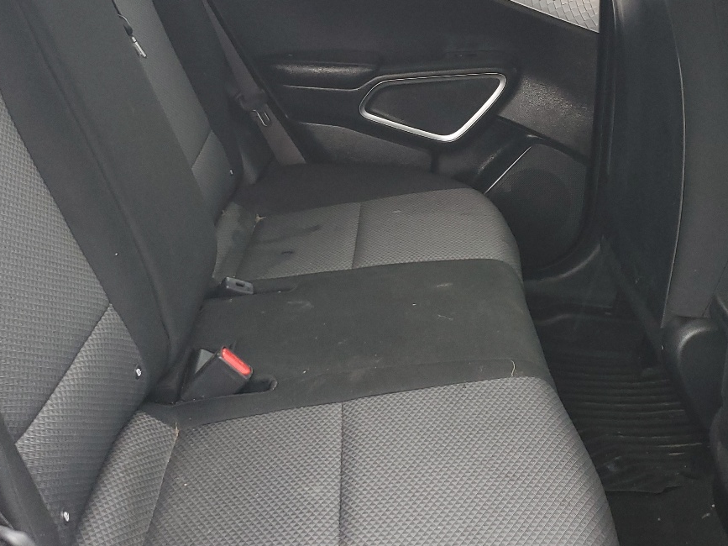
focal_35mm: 48
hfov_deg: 39.6
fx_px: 1009
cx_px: 384
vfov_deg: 30.2
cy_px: 221
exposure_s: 1/60.2
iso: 124
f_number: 1.5
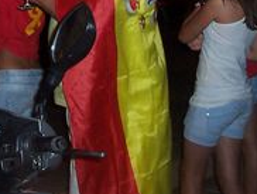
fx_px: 966
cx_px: 17
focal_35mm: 130
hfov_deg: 15.0
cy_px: -125
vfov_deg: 10.9
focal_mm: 5.6
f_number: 2.8
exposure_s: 1/60
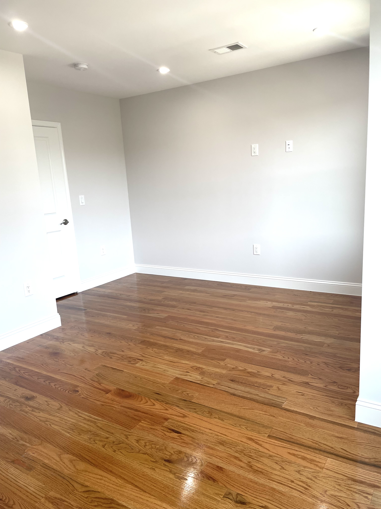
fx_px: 382
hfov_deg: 53.1
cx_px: 190
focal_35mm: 26
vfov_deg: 67.3
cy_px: 254
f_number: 1.6
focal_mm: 4.2
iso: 50
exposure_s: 1/120
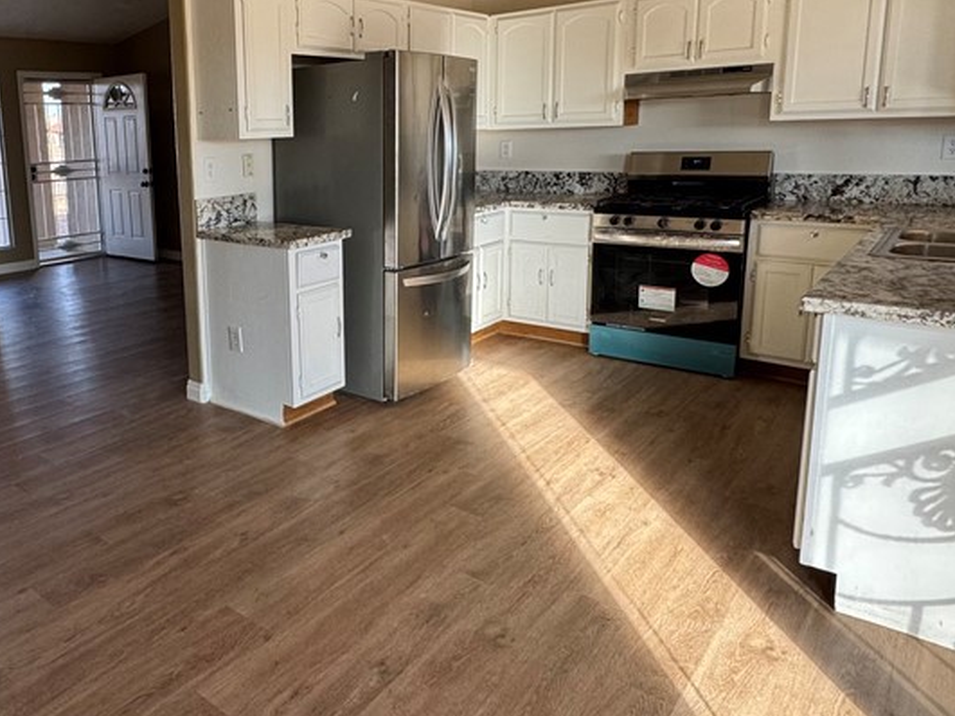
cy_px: 257
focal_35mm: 27
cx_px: 268
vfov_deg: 50.7
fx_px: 745
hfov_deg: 62.5
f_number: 2.2
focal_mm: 2.22
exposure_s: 1/99
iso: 125
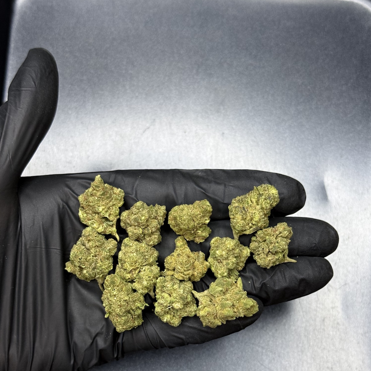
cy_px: 247
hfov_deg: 30.0
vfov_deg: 29.8
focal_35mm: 57
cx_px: 186
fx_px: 691
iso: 160
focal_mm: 6.76
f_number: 1.78
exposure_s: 1/50
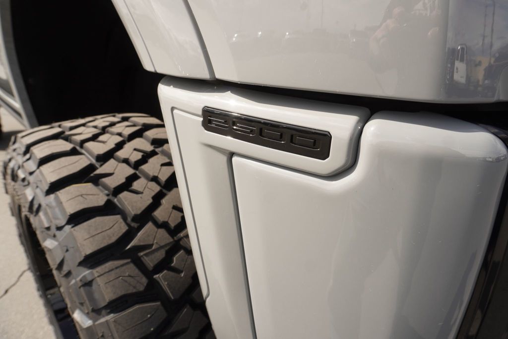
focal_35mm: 24
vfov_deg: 53.2
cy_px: 170
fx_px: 339
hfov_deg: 73.7
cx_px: 254
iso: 100
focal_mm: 16
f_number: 7.1
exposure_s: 1/200
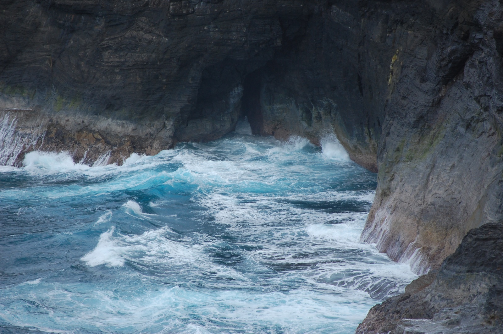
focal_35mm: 300
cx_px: 252
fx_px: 4187
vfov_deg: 4.6
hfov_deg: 6.9
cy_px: 167
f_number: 5.6
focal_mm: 200
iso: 400
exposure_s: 1/640
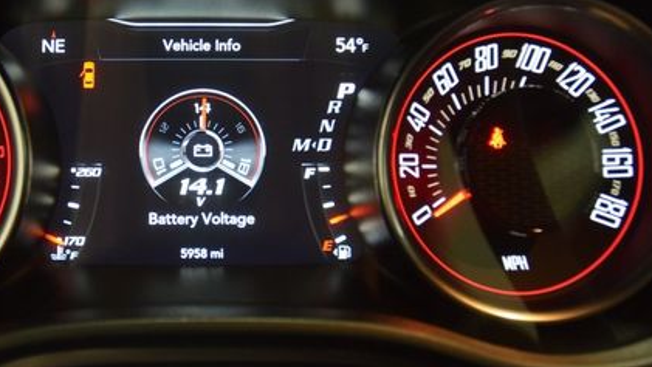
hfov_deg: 46.4
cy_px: 154
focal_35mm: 43
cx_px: 204
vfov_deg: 27.7
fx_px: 744
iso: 1400
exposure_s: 1/60
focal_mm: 18
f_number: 3.5
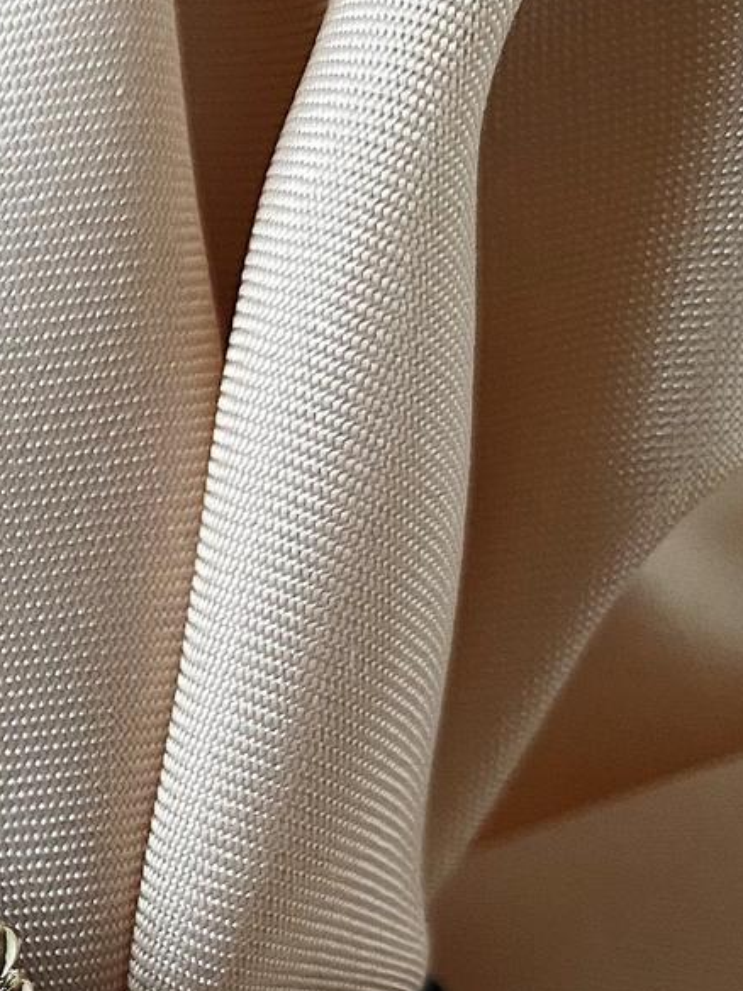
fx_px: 2547
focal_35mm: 89
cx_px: -500
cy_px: 999
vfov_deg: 21.2
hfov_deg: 14.9
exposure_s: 1/79
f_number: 1.8
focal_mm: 4.25
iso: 125
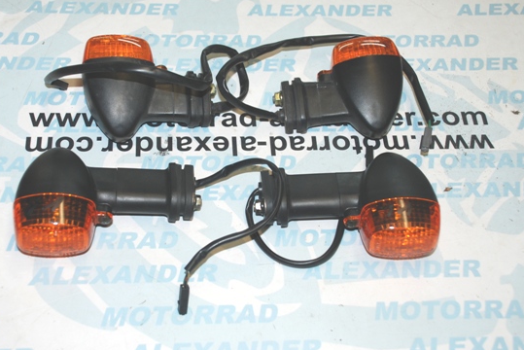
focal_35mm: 57
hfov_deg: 35.0
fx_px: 830
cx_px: 236
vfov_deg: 23.8
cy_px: 173
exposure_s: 1/60
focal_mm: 32
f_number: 4.2
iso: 200
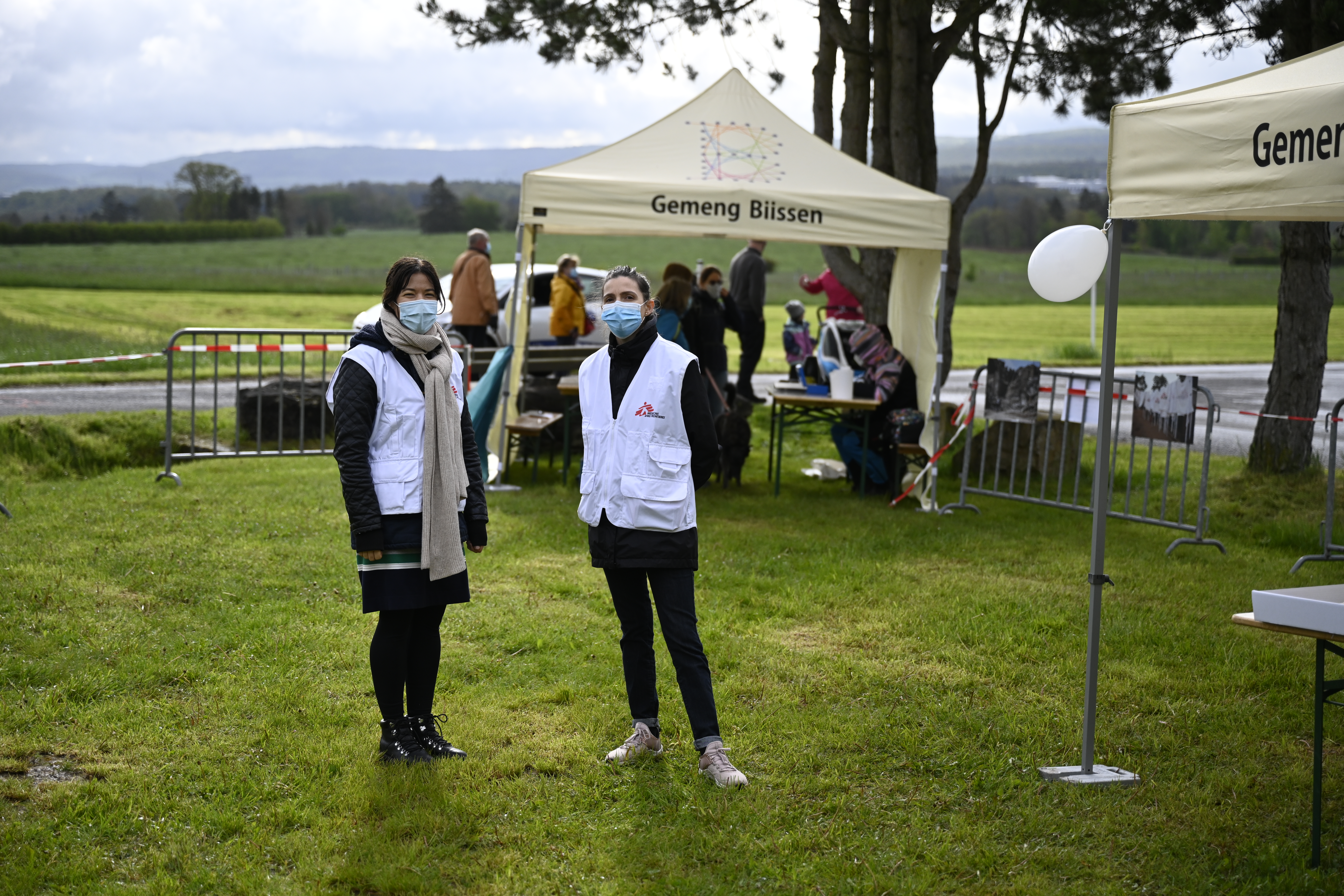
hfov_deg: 31.0
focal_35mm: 65
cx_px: 672
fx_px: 2426
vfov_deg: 20.9
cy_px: 448
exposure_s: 1/4000
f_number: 2.8
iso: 400
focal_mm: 65
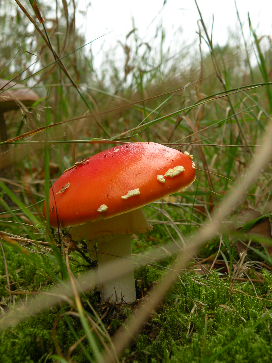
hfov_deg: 26.1
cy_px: 182
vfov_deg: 34.3
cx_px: 136
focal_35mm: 56
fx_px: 587
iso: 64
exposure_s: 1/102
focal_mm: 9.8
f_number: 4
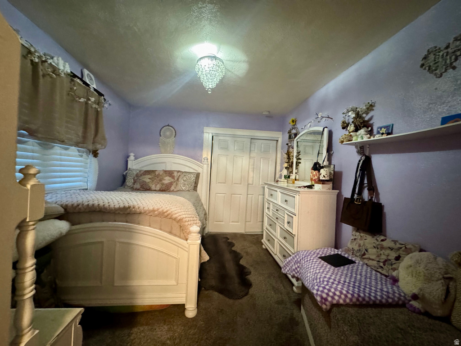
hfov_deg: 102.1
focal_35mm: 14
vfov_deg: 85.7
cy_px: 173
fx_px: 186
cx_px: 230
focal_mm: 2.22
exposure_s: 1/40
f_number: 2.2
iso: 1000
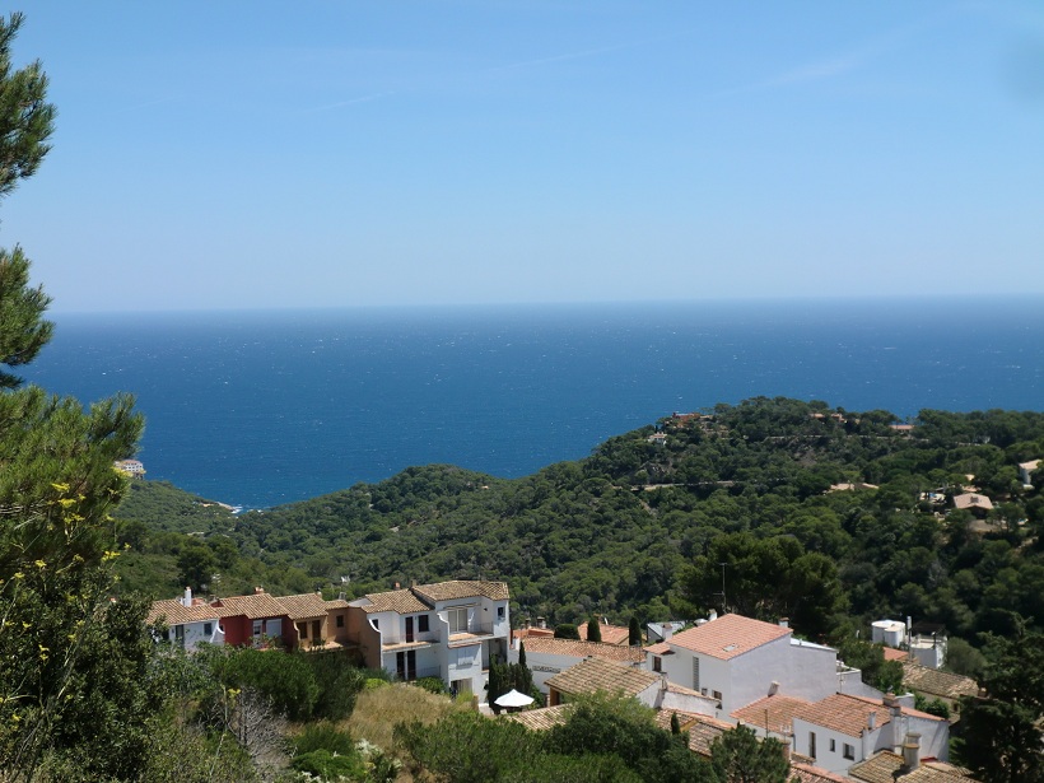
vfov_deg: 24.0
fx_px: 1840
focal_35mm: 61
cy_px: 392
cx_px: 522
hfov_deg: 31.7
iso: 64
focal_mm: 11.2
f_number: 4.2
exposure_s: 1/800
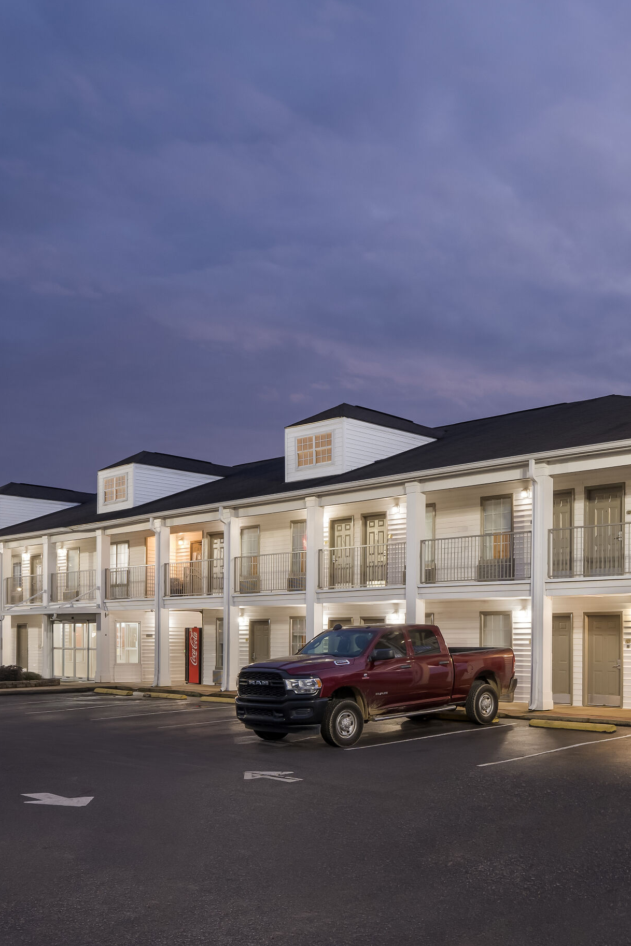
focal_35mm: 23
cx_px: 344
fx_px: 605
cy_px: 500
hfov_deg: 55.0
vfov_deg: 76.0
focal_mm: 14
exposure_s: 1.6
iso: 80
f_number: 8
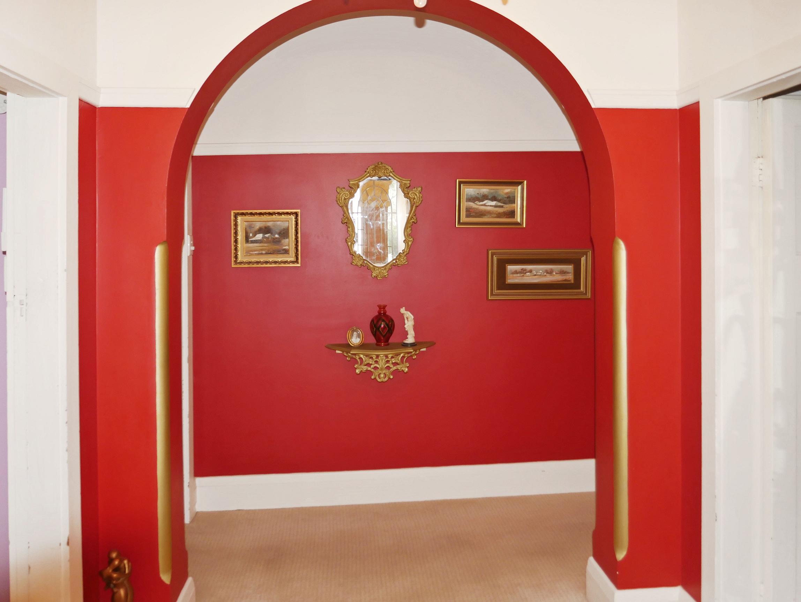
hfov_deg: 63.4
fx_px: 648
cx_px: 400
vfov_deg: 49.8
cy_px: 301
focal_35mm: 28
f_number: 3.6
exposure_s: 1/60
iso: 320
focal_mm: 14
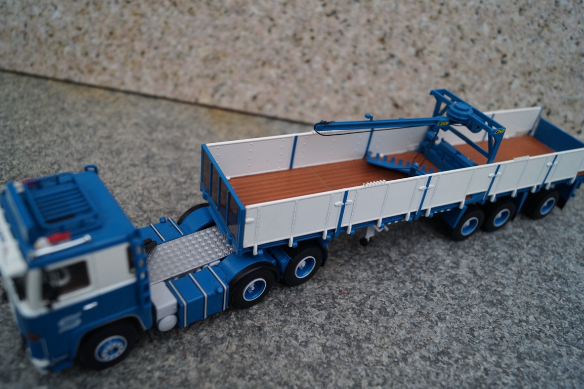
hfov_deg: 62.0
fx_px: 486
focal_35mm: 30
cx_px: 292
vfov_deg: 43.6
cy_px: 194
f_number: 4
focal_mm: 20
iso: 500
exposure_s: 1/160
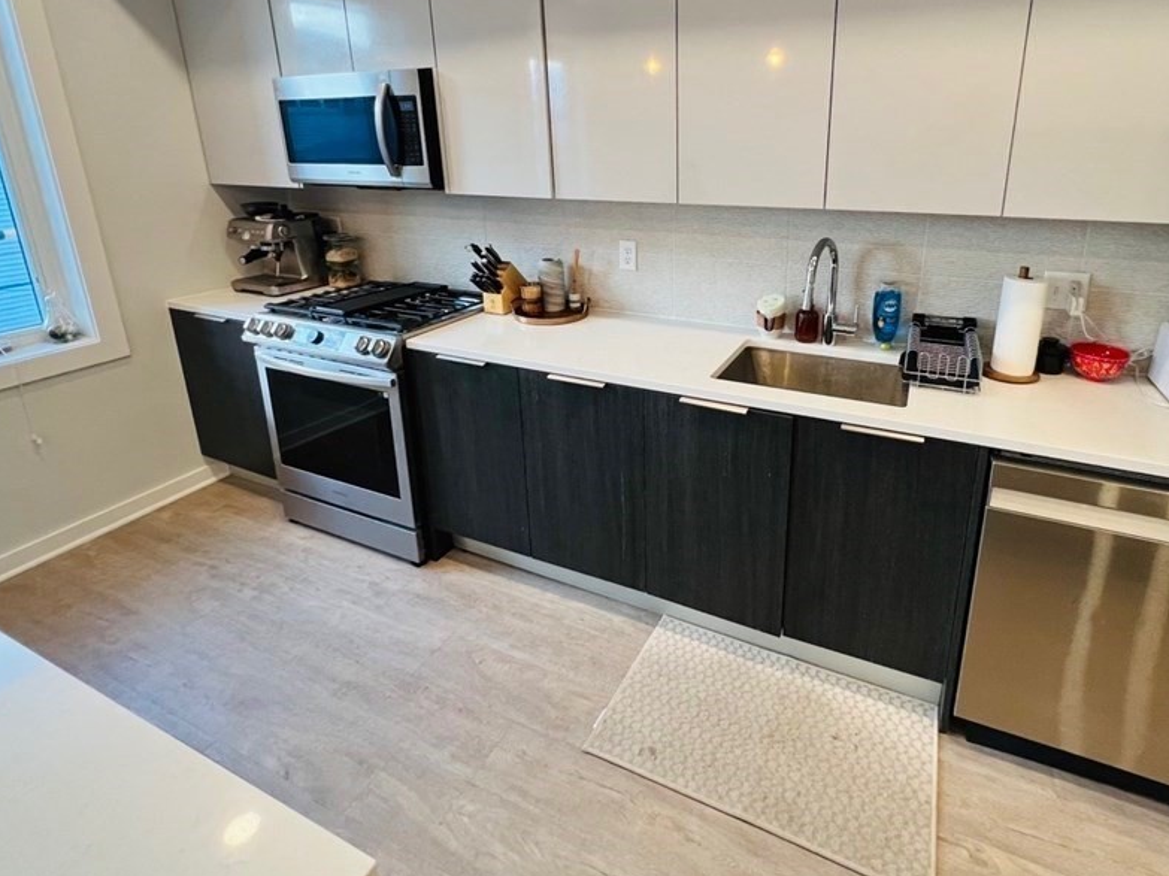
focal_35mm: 17
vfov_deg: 73.0
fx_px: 574
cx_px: 679
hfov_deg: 90.3
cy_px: 310
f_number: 1.8
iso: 200
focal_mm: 1.57
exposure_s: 1/120
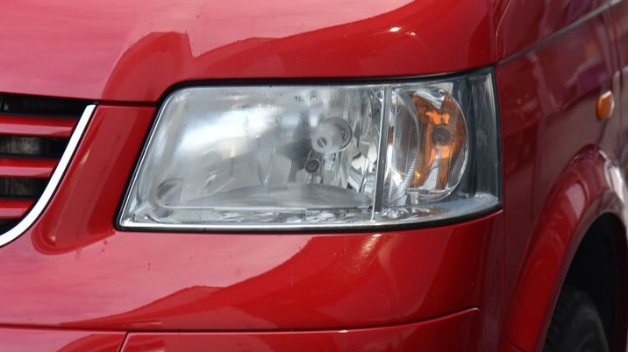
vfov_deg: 6.7
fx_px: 2996
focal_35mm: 180
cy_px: 138
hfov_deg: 12.0
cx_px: 265
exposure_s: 1/100
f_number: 5
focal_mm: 120
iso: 500
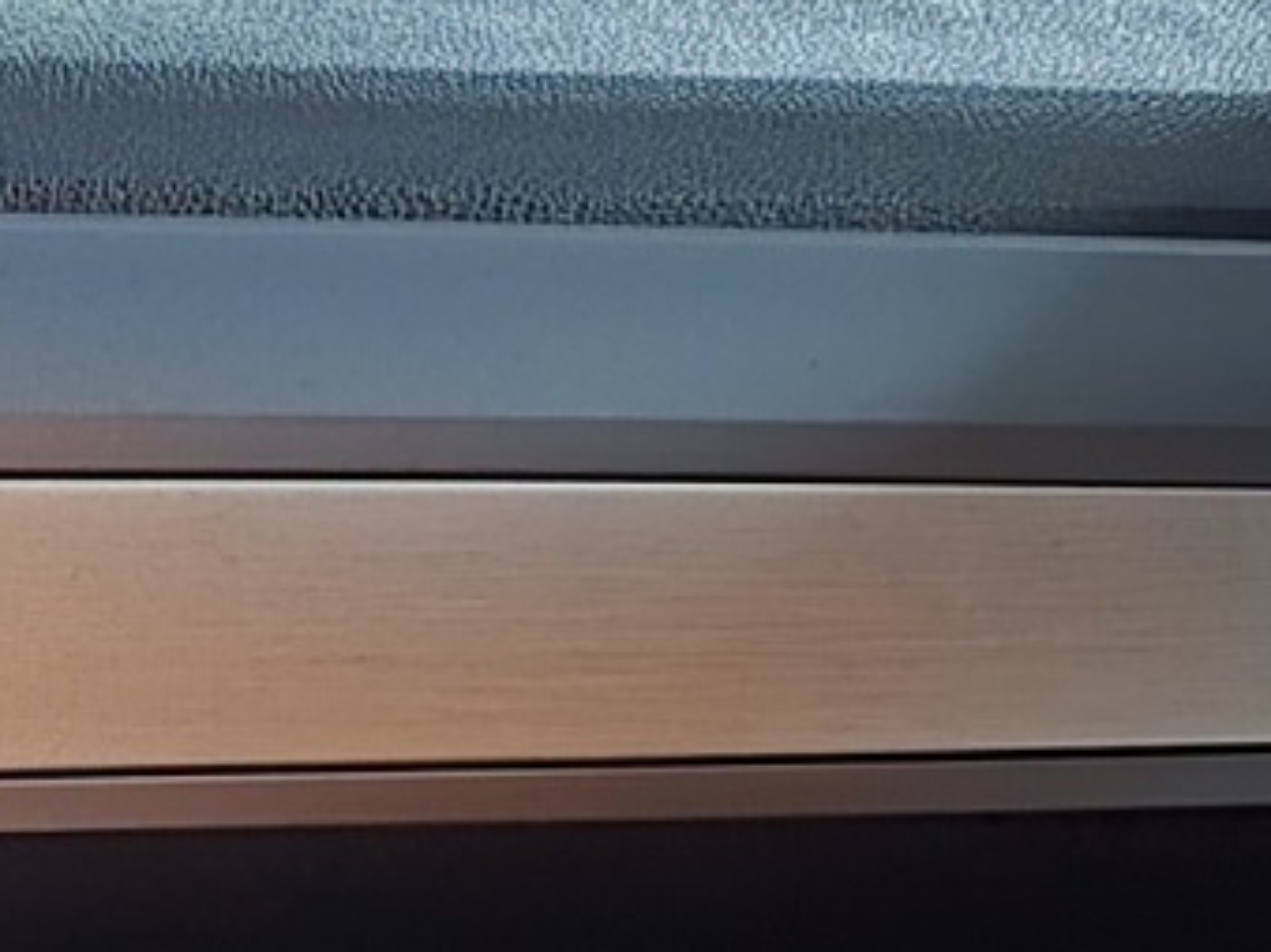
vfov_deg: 9.0
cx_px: -1308
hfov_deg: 11.0
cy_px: 1169
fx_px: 5983
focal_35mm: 163
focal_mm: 6.3
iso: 2500
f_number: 1.7
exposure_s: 1/24
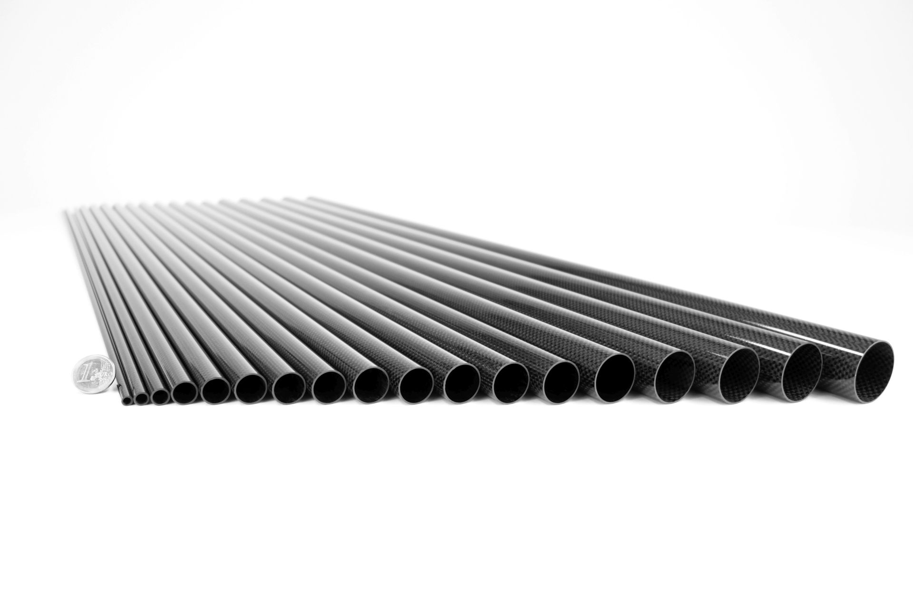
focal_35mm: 28
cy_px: 304
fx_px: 710
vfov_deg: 46.4
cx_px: 456
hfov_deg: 65.5
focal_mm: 10.4
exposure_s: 1/160
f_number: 2
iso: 200
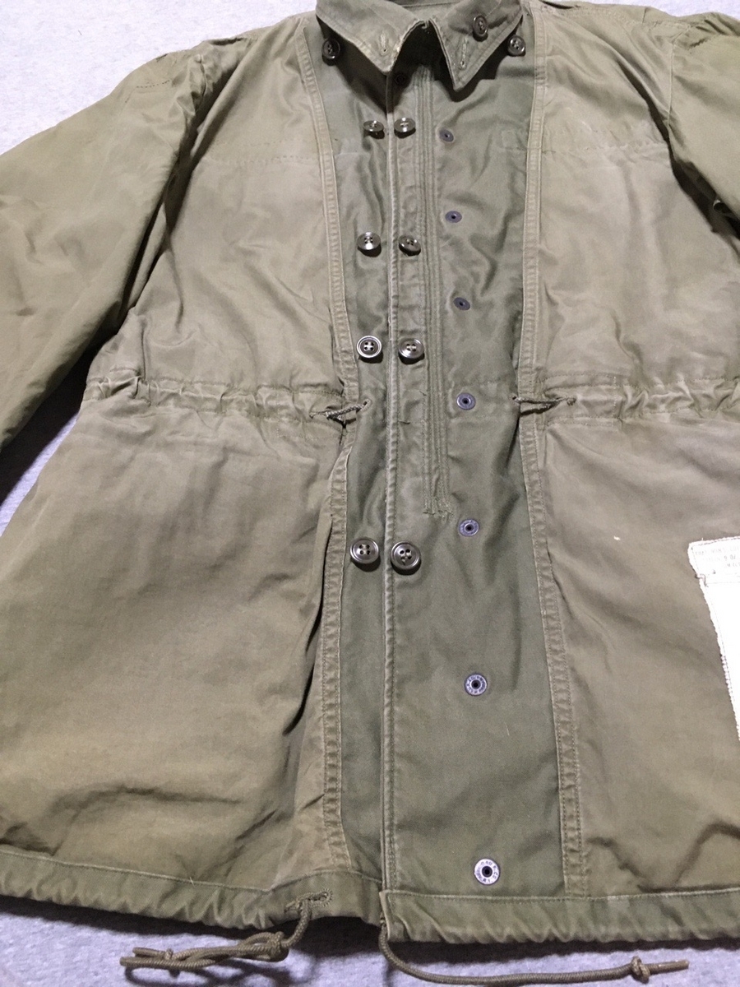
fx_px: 827
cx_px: 370
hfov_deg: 48.2
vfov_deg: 61.7
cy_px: 494
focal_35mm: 29
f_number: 2.2
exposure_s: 1/17
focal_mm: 4.15
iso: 200
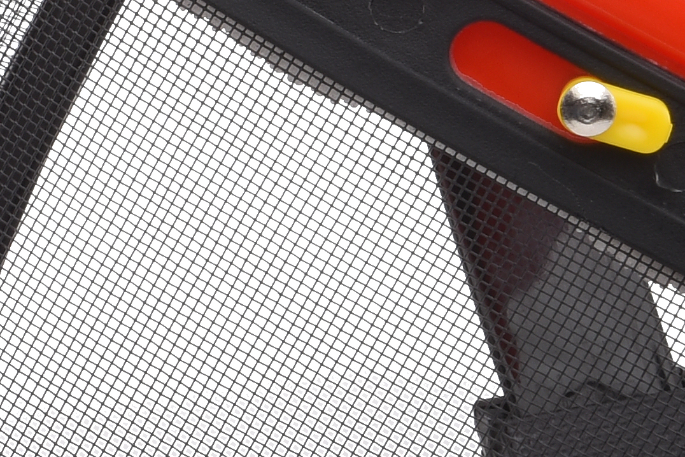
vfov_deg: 4.0
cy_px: 203
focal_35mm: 342
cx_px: -50
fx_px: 6509
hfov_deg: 6.0
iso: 100
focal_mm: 50
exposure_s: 1/100
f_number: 18
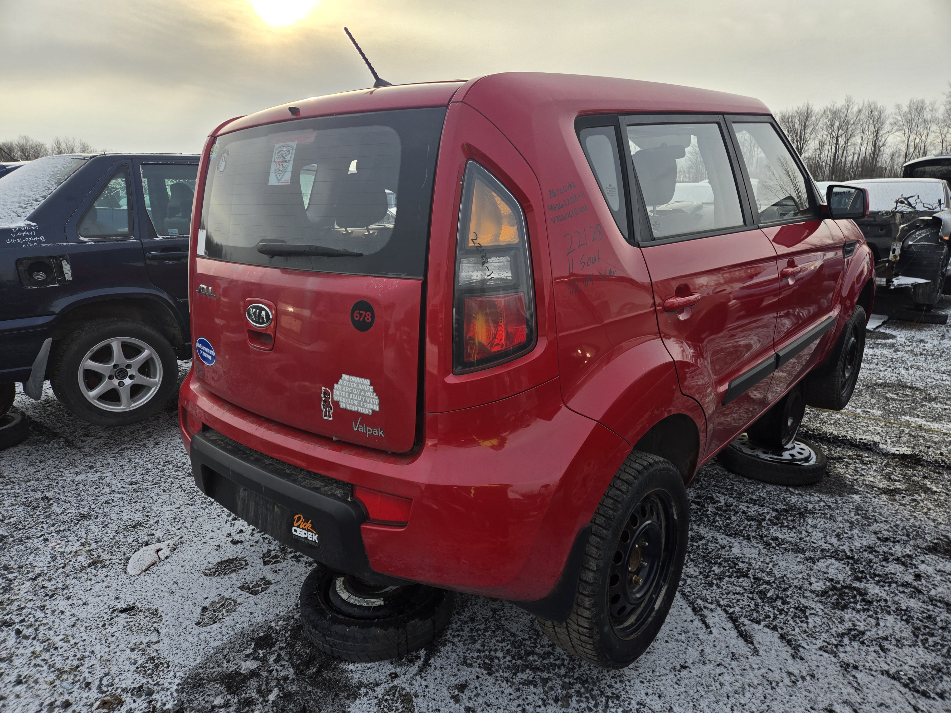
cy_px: 356
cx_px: 476
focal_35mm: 23
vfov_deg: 58.9
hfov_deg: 73.9
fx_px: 632
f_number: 1.8
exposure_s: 1/761
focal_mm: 5.4
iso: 25
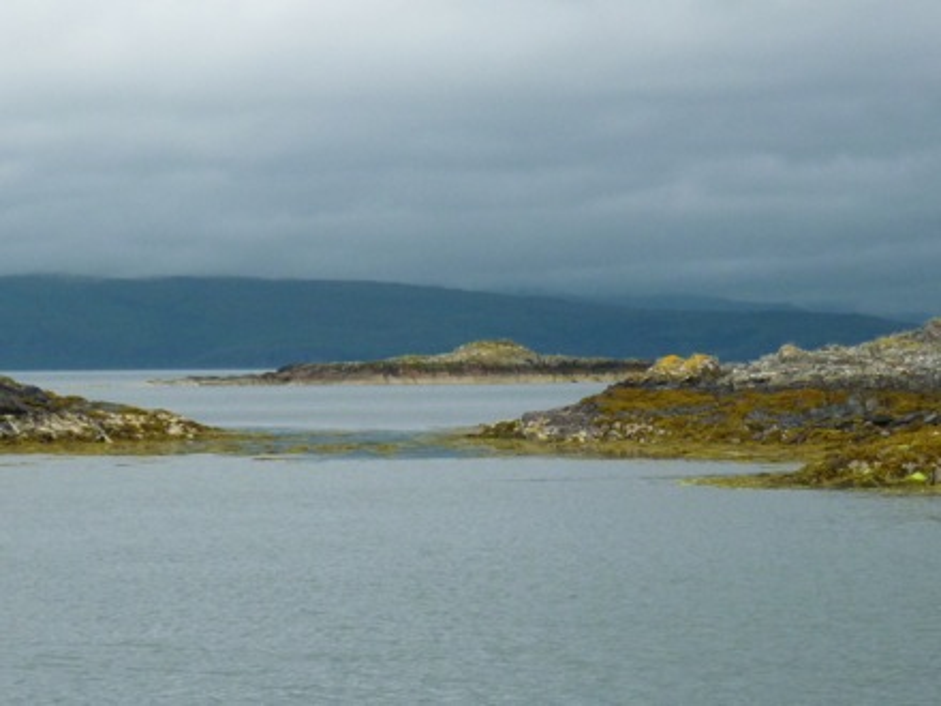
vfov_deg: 10.5
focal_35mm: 141
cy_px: 353
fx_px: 3833
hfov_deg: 14.0
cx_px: 470
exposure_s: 1/80
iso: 250
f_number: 4.8
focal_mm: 16.4
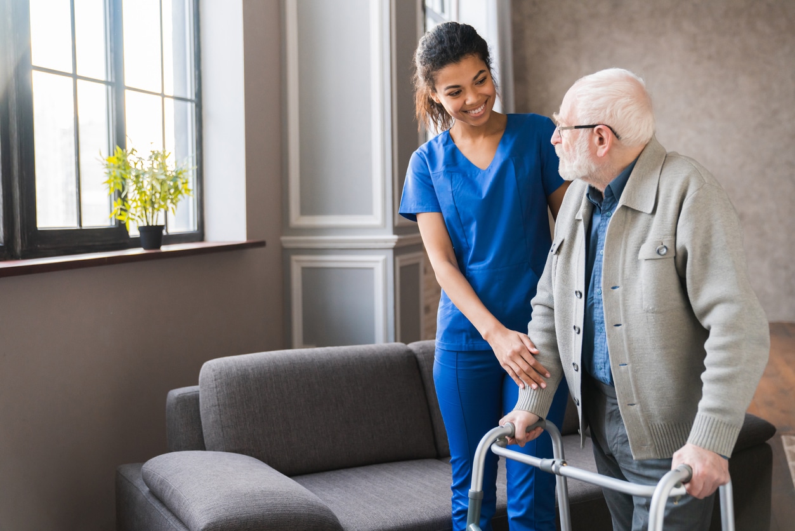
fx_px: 928
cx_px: 398
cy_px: 266
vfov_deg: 31.9
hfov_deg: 46.4
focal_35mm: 42
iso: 1250
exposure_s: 1/160
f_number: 2.8
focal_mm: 42
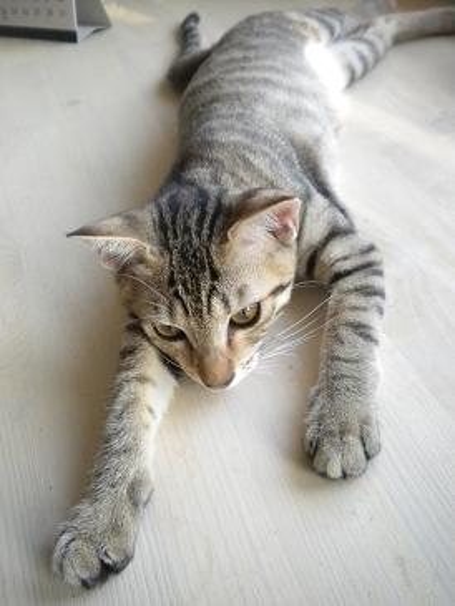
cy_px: 303
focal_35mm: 41
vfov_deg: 45.8
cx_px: 228
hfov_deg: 35.2
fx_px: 718
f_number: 3.5
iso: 400
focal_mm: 7.4
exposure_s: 1/175
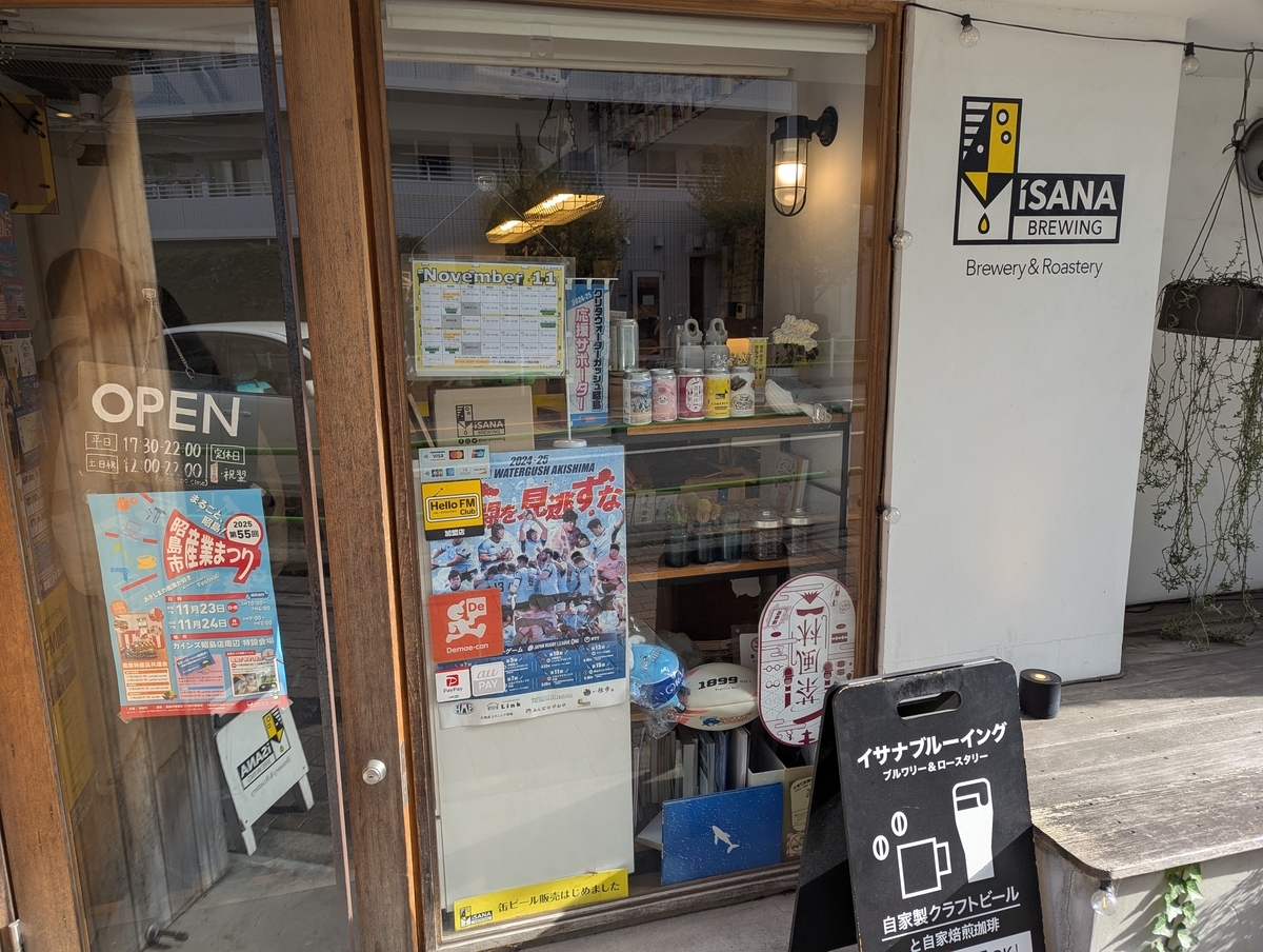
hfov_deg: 71.5
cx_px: 632
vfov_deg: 57.0
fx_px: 877
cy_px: 476
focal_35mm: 24
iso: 39
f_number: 1.85
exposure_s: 1/380
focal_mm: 6.81
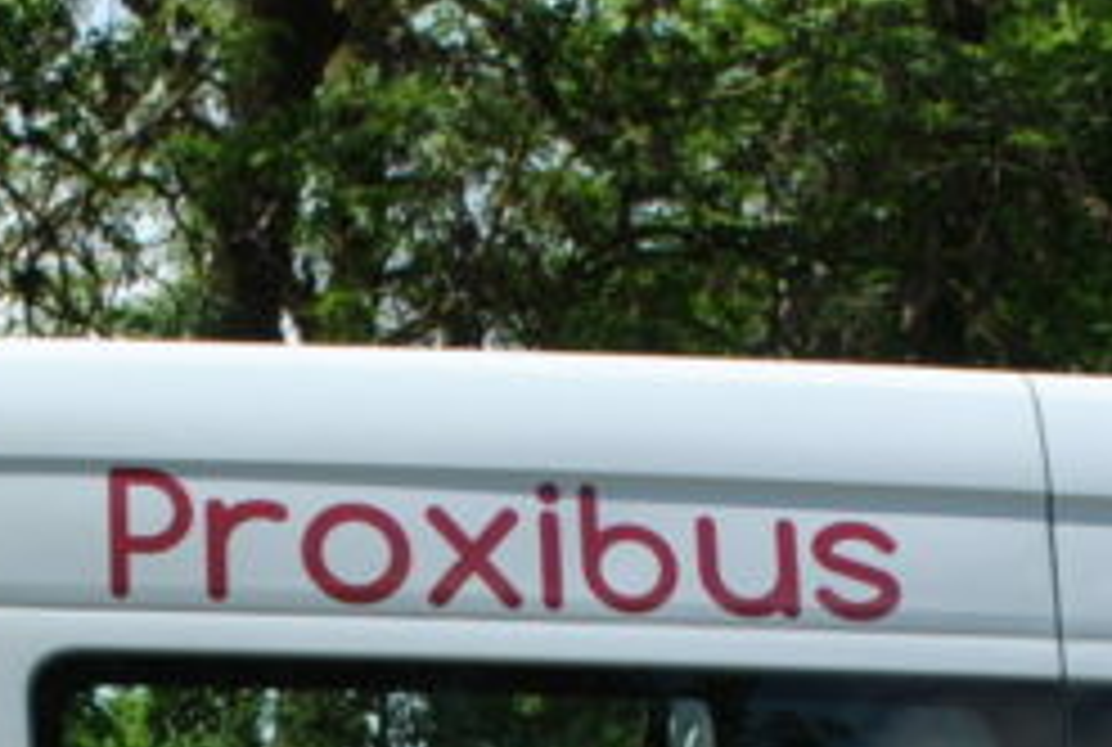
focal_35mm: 137
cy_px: 1071
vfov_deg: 9.8
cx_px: 149
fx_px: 4242
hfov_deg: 14.8
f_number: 8
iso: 100
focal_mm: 22
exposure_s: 1/250
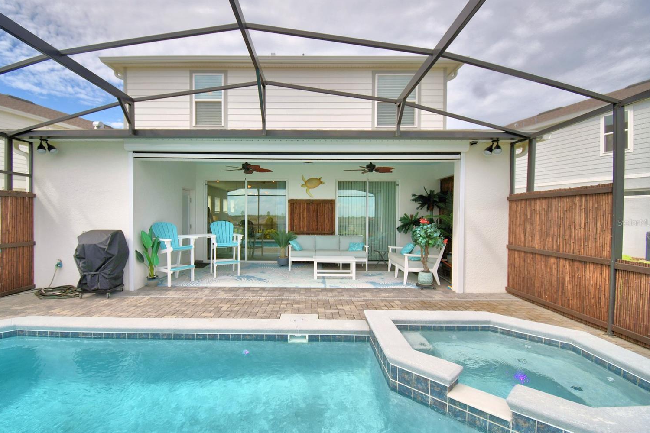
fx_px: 289
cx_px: 309
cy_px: 223
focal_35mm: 16
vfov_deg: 73.7
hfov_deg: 96.7
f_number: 4.5
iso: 100
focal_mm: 10
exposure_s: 1/800
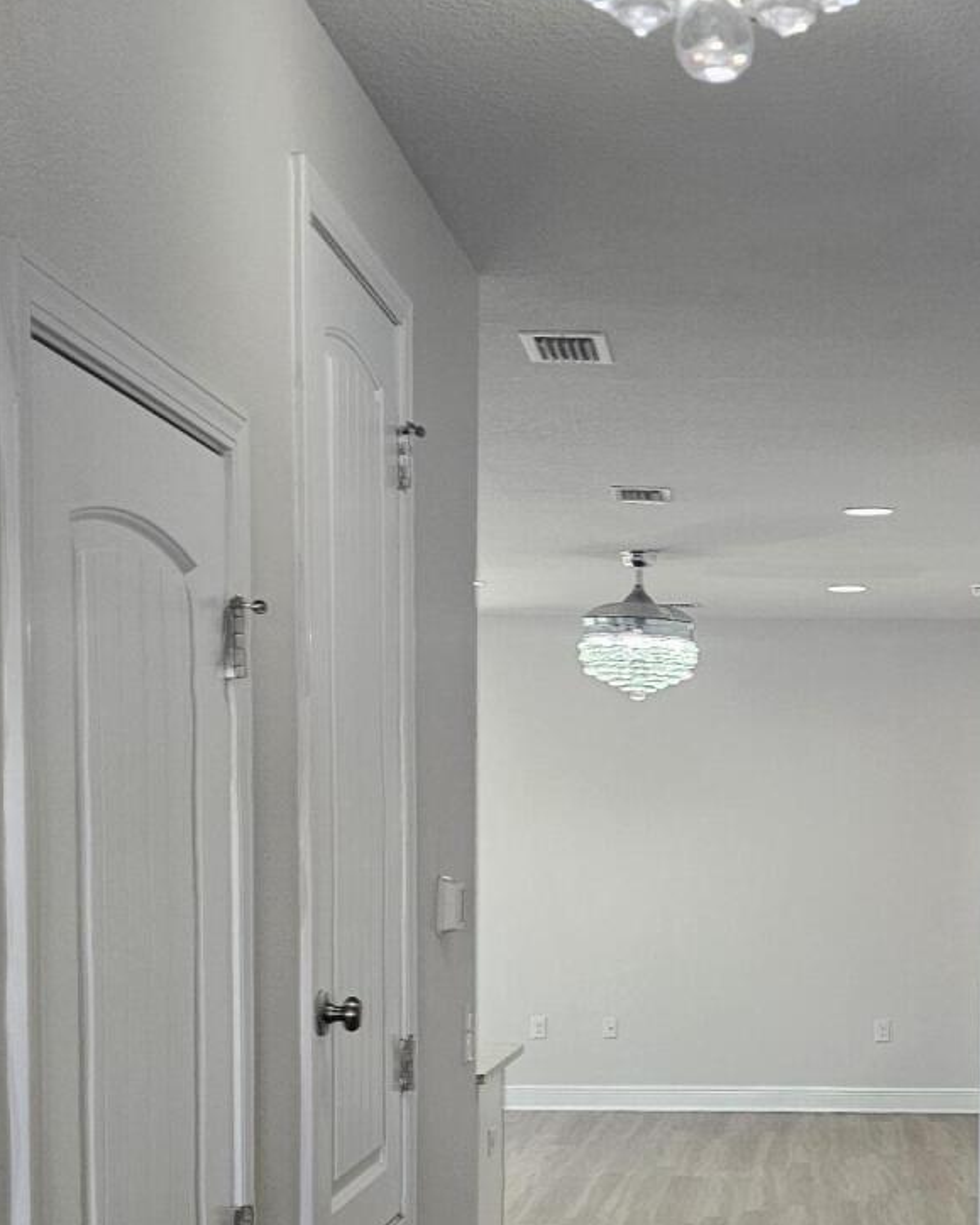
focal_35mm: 62
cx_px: 748
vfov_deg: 29.7
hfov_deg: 24.3
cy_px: 1000
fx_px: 2248
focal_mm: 6.3
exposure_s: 1/120
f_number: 1.7
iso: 200
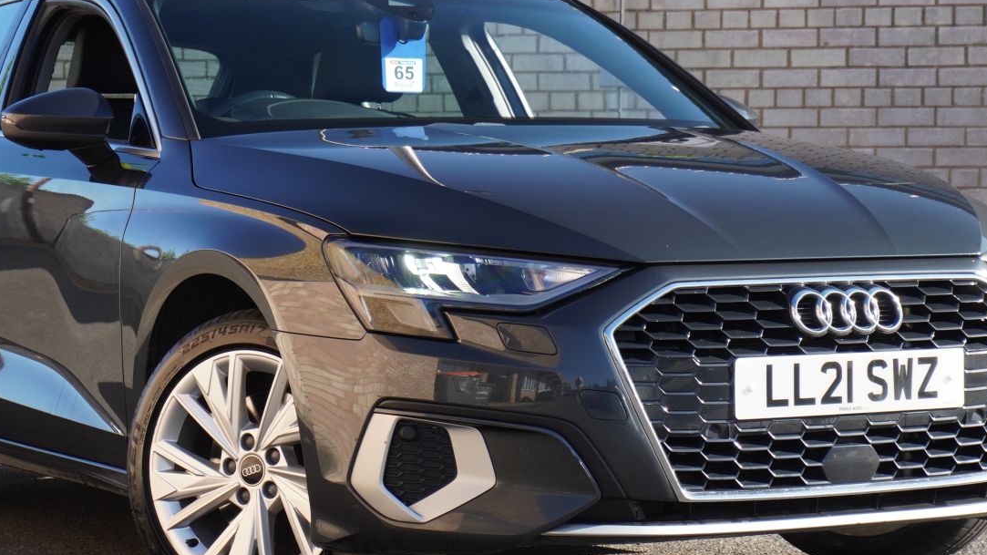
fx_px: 3036
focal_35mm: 116
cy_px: 240
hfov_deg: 18.5
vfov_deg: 10.4
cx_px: 432
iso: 400
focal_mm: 50
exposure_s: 1/250
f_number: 5.6
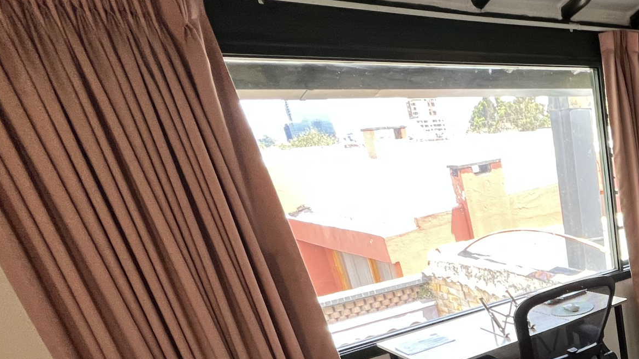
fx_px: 525
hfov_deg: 48.0
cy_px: 382
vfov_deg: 33.5
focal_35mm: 31
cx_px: 678
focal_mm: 1.57
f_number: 1.8
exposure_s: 1/99
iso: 80
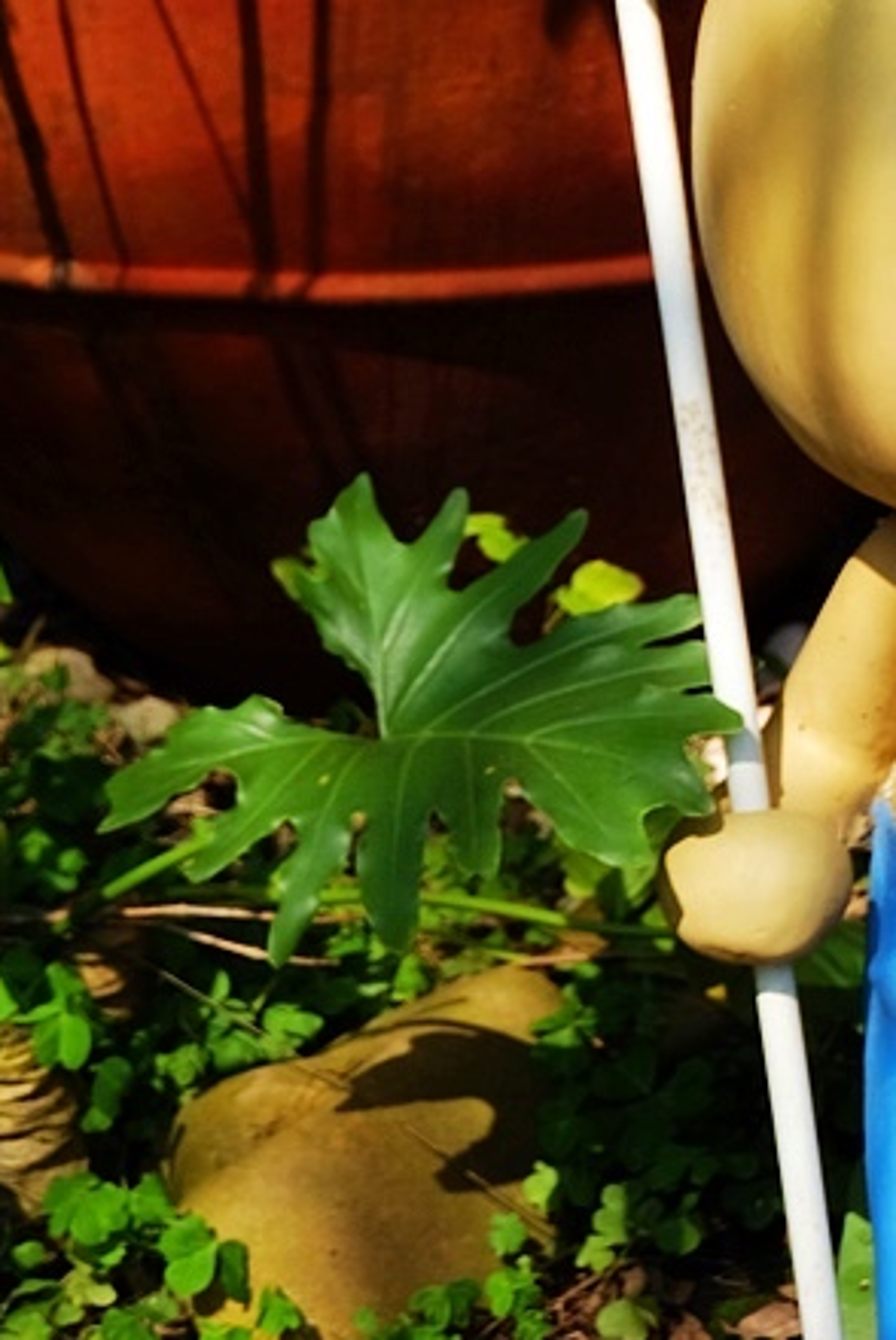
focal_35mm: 93
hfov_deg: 14.5
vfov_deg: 21.8
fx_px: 3466
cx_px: 888
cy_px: 414
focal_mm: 26.9
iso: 200
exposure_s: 1/800
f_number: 4.5
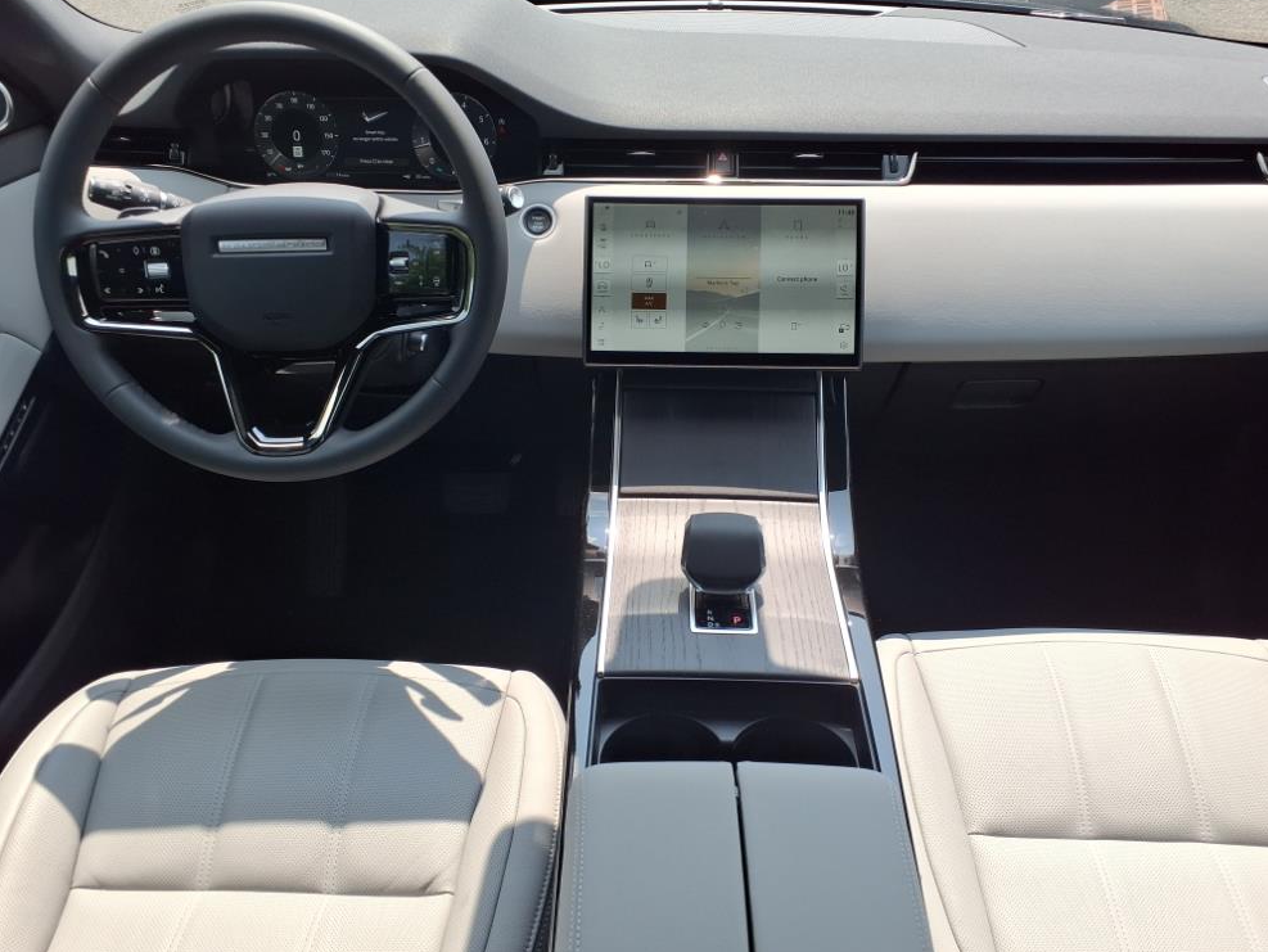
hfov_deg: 63.4
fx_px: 1026
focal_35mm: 28
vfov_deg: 49.8
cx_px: 655
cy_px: 474
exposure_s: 1/714
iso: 40
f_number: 1.9
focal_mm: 3.58
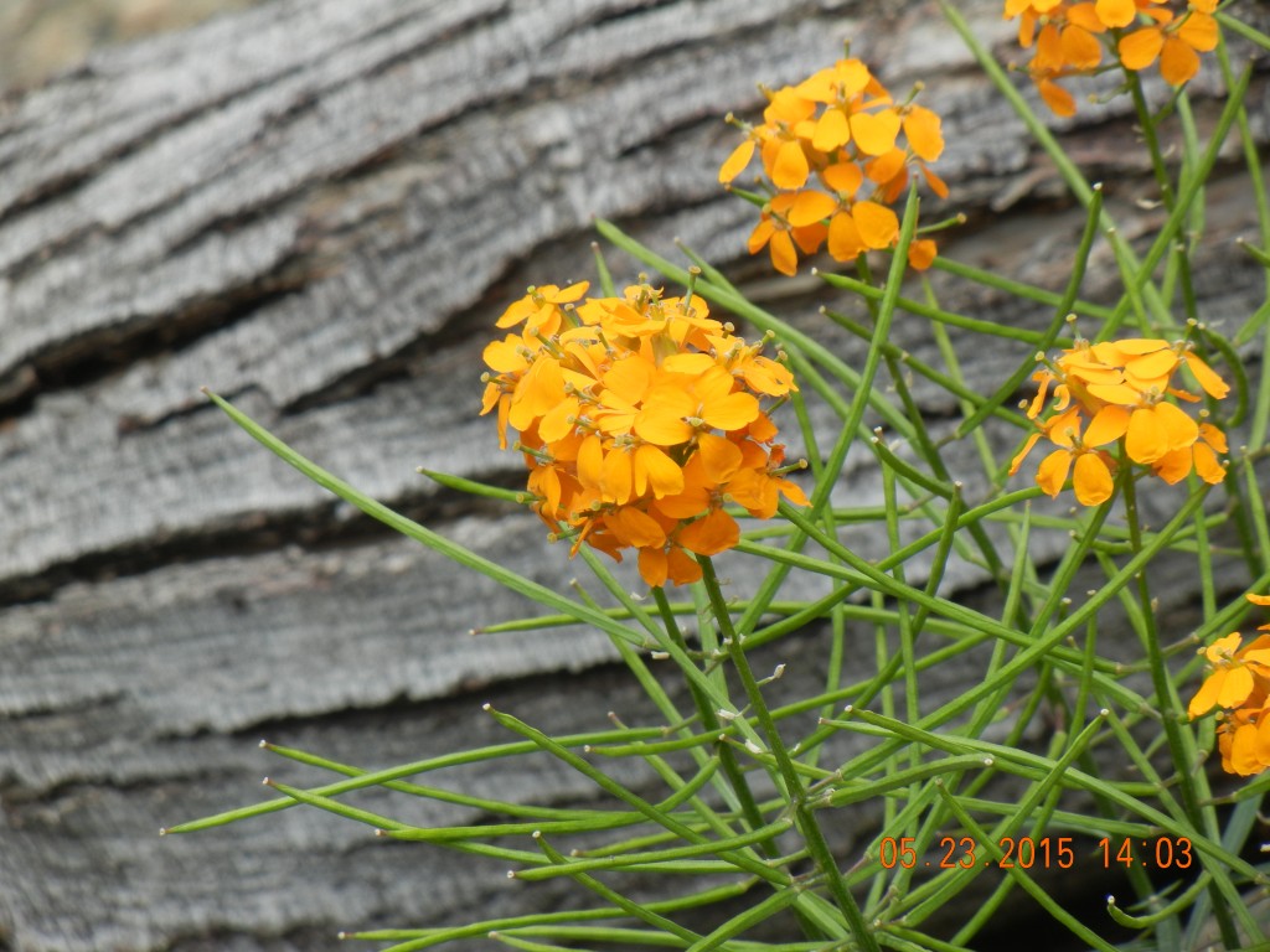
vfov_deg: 5.0
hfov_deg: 6.6
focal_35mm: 300
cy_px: 476
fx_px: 11006
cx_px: 635
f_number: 5.6
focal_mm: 54
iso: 160
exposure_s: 1/222
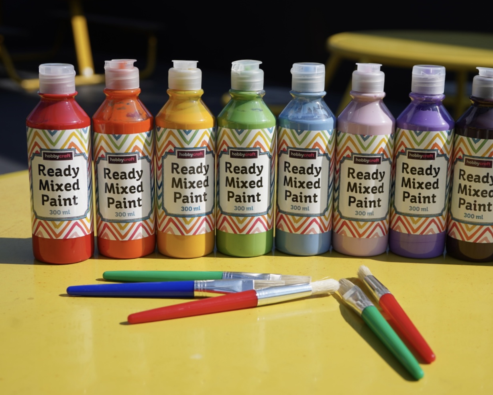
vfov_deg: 26.7
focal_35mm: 57
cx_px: 298
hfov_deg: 32.9
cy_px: 198
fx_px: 832
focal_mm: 50
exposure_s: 1/1000
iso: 100
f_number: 4.5
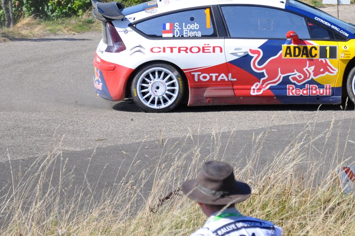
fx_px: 2561
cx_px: 303
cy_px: 23
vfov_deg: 5.3
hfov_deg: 7.9
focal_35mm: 260
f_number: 6.3
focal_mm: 92
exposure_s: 1/640
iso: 200
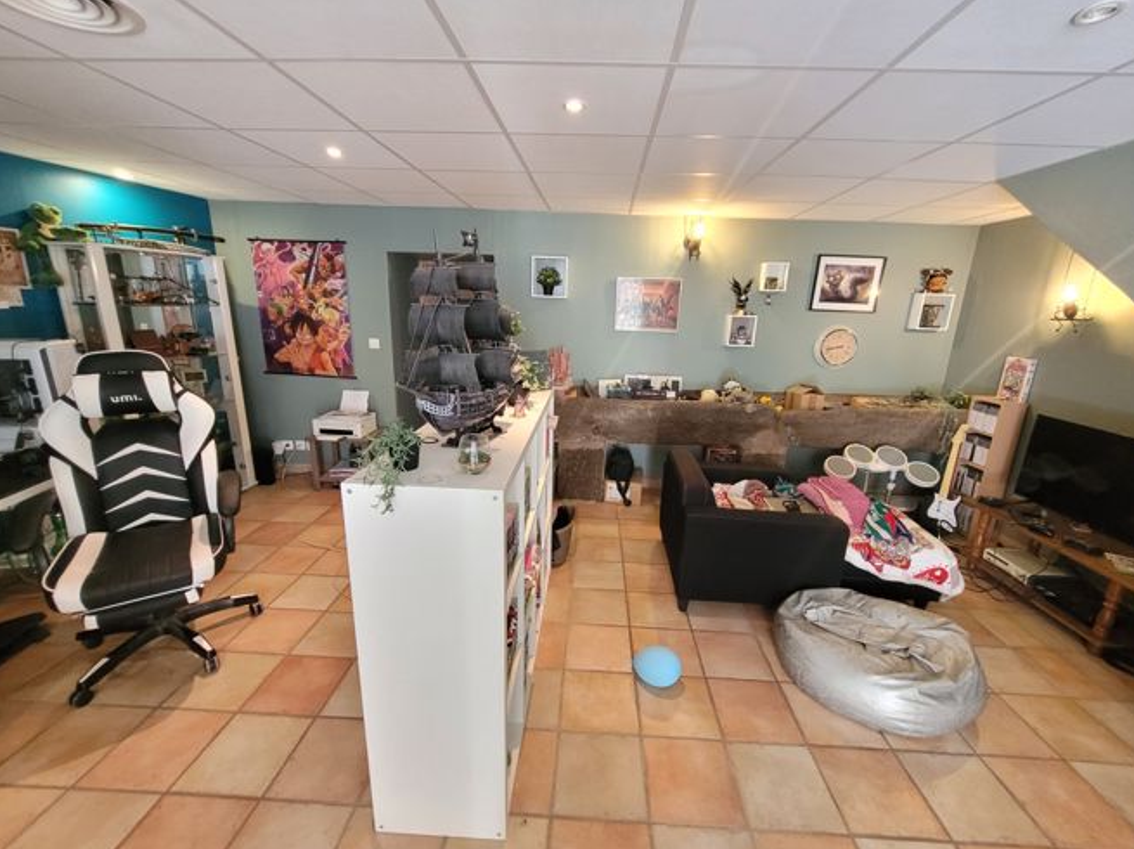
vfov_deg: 85.6
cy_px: 423
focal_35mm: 14
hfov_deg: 102.1
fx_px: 458
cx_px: 577
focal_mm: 1.74
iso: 400
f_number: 2.2
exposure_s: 1/33
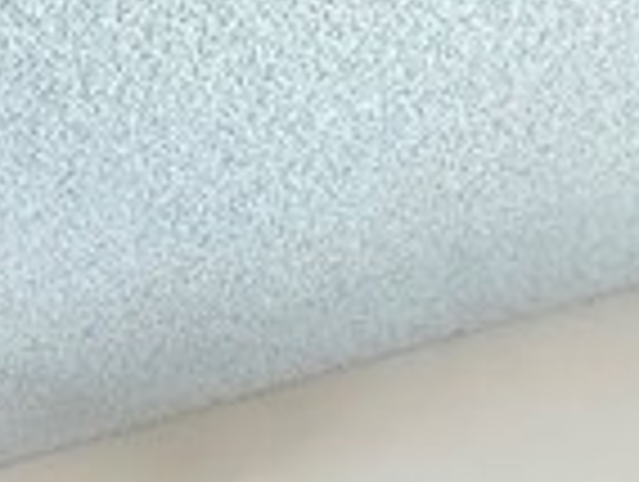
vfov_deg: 16.8
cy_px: 987
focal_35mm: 63
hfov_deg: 24.9
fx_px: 1165
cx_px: -270
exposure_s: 1/60
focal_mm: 2.22
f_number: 2.2
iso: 800
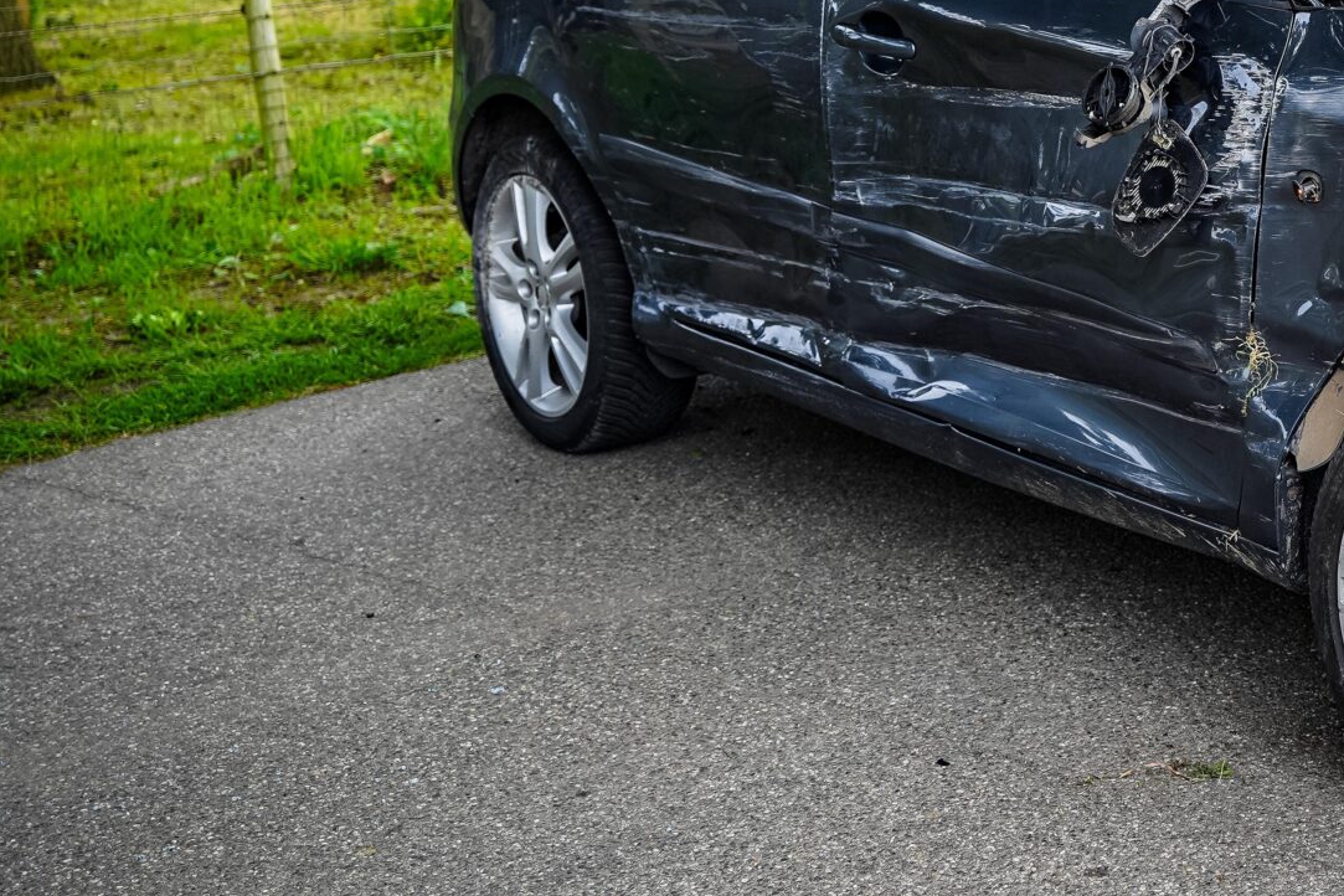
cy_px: -2
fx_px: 2929
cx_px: 1481
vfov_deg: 17.0
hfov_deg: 24.1
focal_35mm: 78
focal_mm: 33.2
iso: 125
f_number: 3.5
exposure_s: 1/125
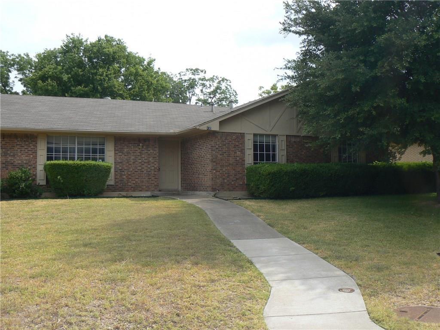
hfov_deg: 51.4
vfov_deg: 39.7
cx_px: 220
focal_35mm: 36
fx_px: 458
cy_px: 165
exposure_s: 1/320
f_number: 5.6
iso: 80
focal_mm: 6
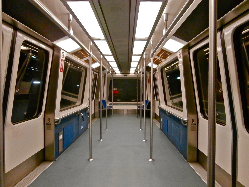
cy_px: 94
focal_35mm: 24
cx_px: 124
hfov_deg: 71.6
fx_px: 173
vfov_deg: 56.8
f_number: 3
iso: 800
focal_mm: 4.2
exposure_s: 1/100
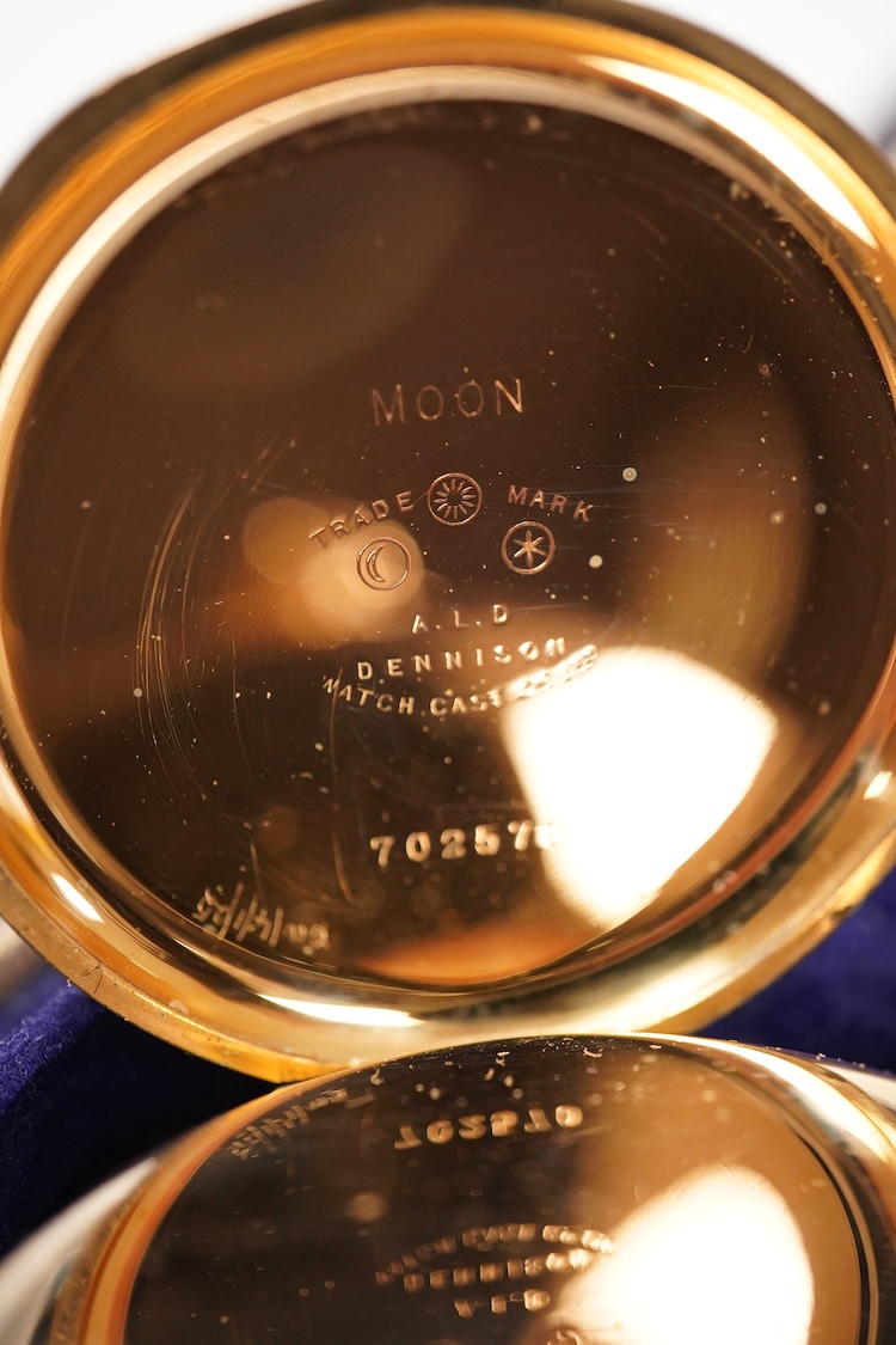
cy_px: 672
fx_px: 1680
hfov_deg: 29.9
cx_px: 448
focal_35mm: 45
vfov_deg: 43.6
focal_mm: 30
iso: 2500
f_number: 6.3
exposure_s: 1/160
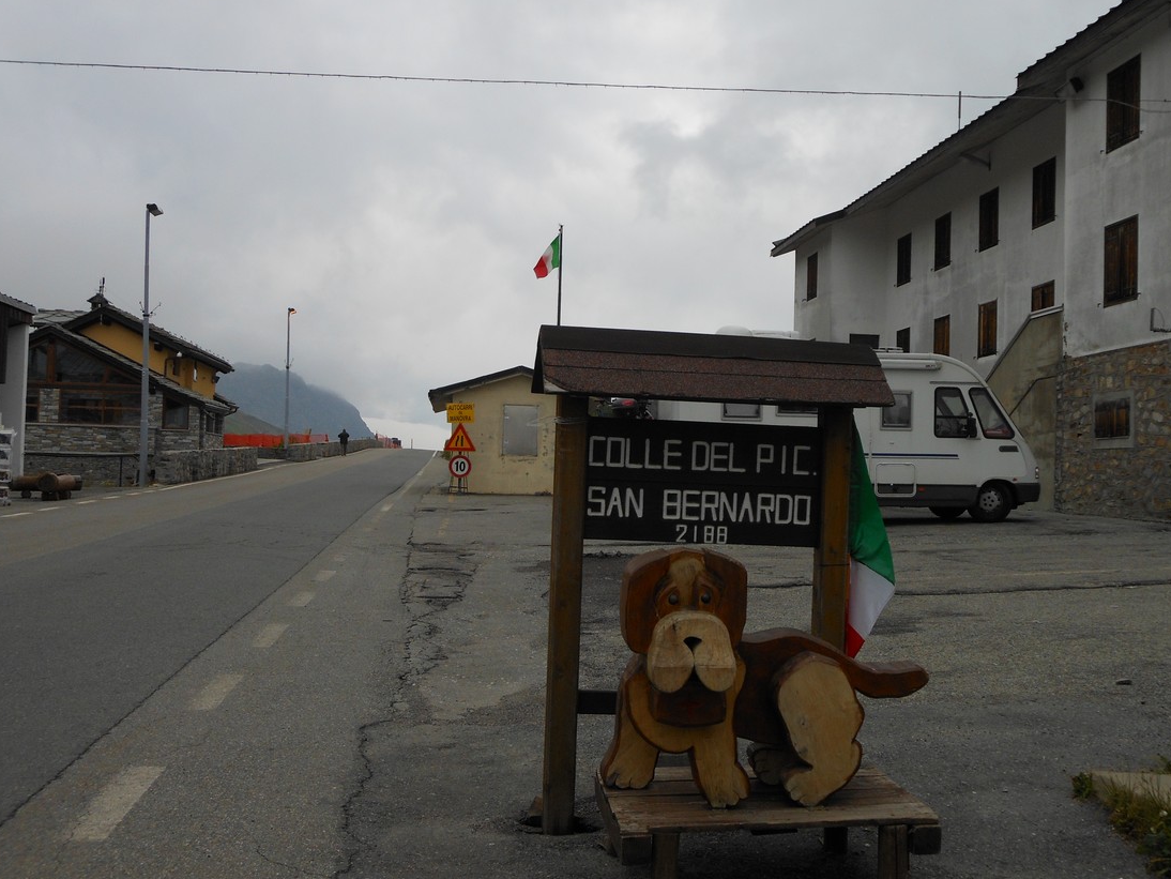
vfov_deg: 32.2
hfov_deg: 42.0
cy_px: 389
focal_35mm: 45
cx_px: 645
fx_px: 1523
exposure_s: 1/320
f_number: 3.6
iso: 80
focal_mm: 6.8
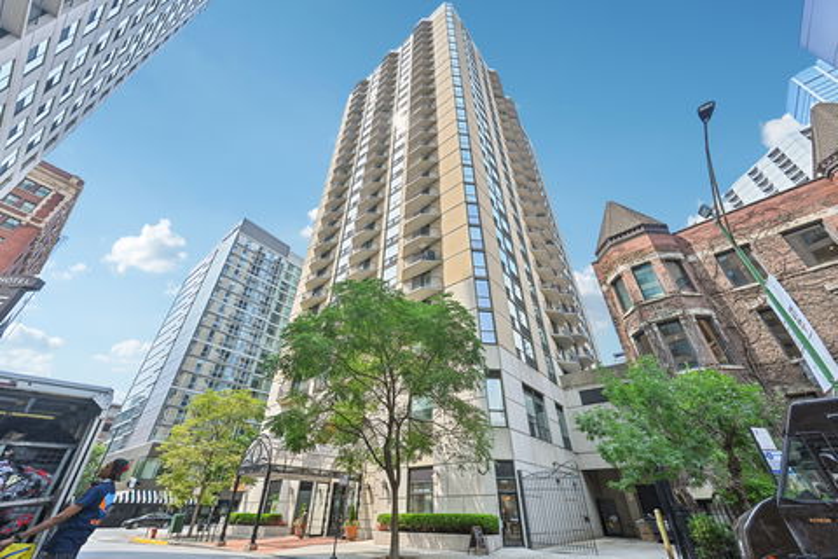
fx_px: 326
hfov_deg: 104.3
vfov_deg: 81.2
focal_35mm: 14
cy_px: 280
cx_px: 419
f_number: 8
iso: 800
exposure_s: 1/800
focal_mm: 14
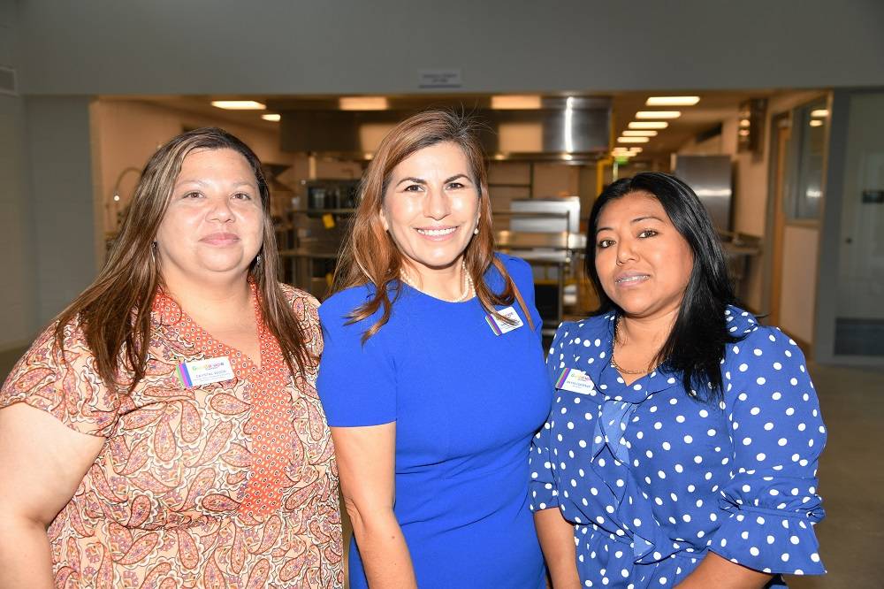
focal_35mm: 38
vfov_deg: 35.0
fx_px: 933
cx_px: 442
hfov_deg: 50.7
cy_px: 294
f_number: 4.5
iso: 160
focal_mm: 38
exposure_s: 1/60
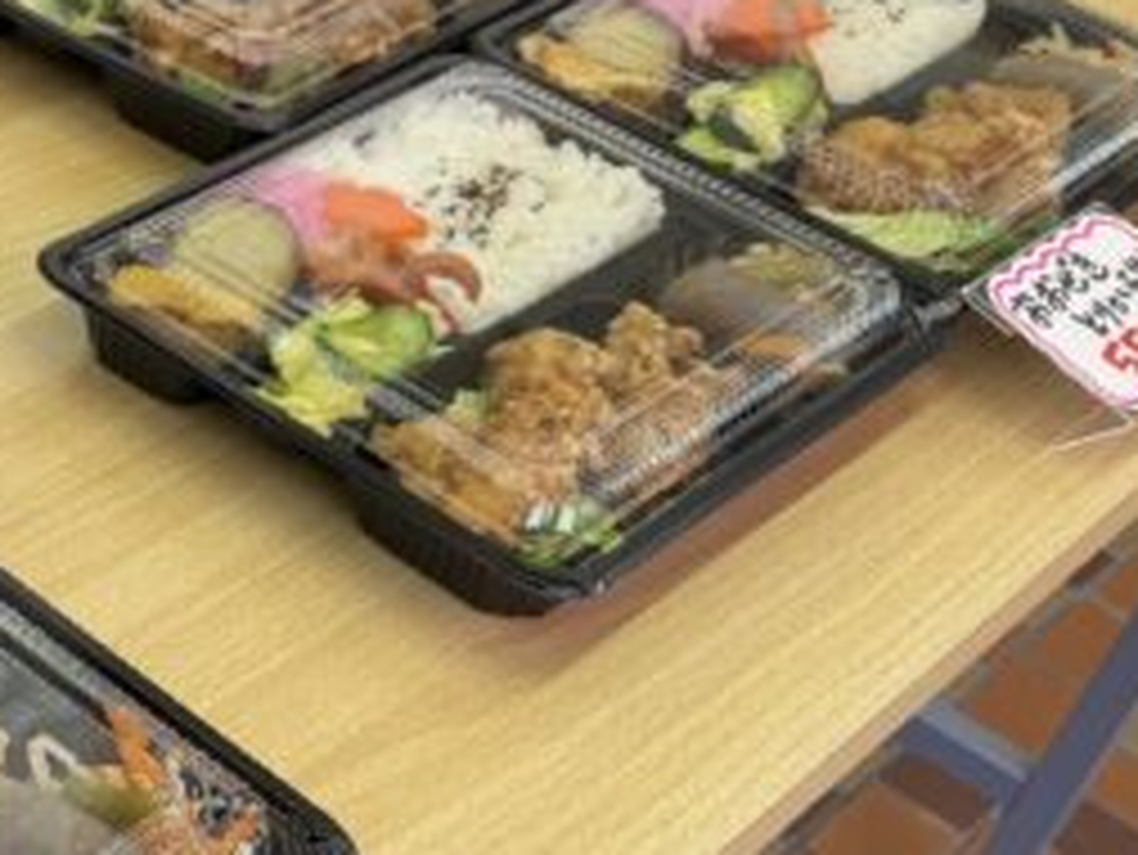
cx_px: -508
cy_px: 371
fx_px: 2434
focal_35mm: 74
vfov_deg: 19.9
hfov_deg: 22.3
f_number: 1.78
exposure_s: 1/148
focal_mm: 6.76
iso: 50
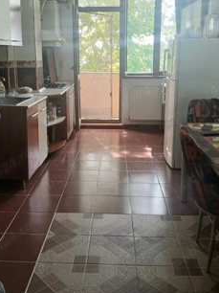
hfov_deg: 41.7
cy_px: 114
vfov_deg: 53.5
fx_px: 287
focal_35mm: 34
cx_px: 102
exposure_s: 1/50.3
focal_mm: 3.98
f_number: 1.8
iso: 80
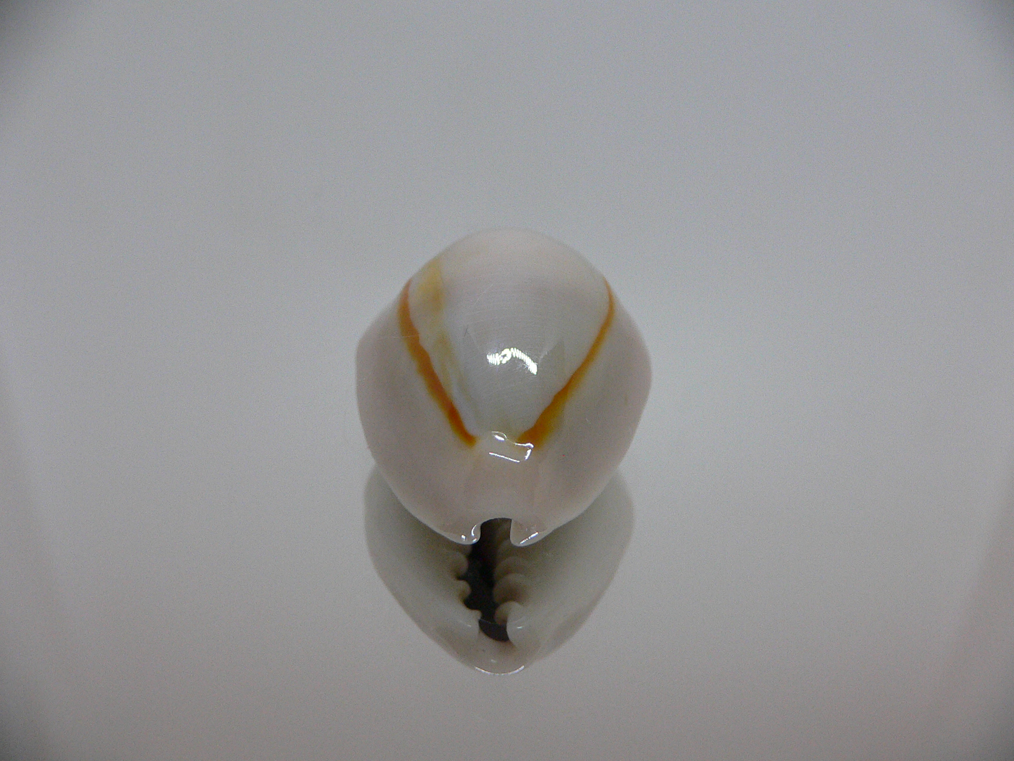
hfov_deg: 52.6
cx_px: 507
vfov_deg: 40.7
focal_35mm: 35
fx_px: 1025
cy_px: 380
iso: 200
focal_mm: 4.6
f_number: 2.8
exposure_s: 1/60
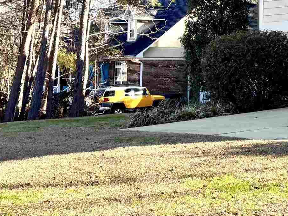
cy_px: -10
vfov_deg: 16.4
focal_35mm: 88
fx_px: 732
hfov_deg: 18.5
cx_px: 485
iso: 50
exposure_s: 1/675
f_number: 1.6
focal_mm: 5.96
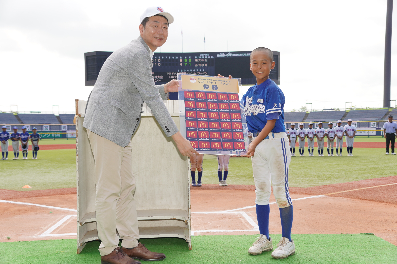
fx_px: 529
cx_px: 198
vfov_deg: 28.0
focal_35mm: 48
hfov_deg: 41.1
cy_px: 132
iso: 100
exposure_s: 1/160
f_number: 6.3
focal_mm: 32
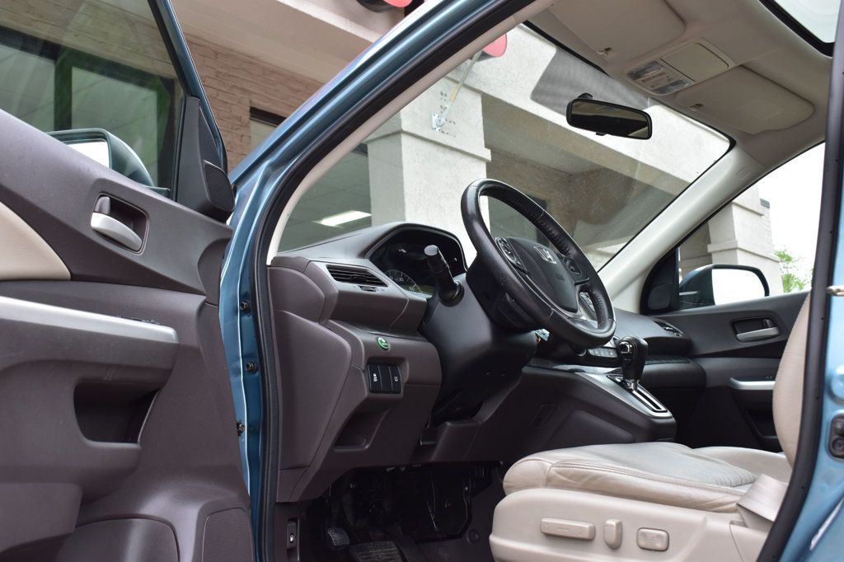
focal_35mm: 44
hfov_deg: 45.0
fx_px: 1019
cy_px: 281
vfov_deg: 30.8
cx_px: 422
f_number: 9
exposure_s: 1/100
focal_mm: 29
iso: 400
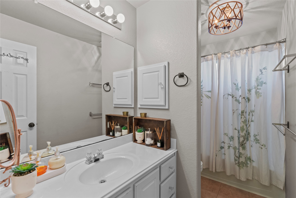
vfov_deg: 73.7
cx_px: 148
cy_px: 99
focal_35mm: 16
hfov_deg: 96.7
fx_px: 132
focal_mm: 16
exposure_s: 1/10
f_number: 11
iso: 2000
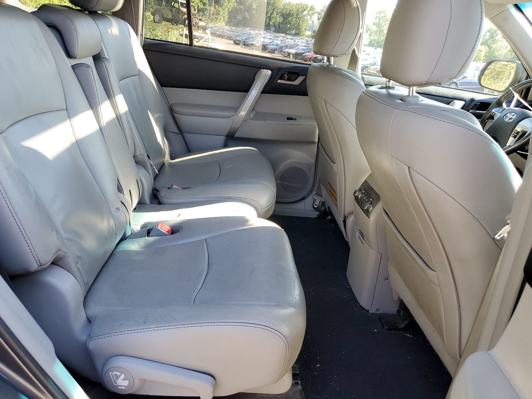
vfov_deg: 53.1
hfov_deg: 67.3
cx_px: 266
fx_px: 400
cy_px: 200
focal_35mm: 26
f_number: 1.5
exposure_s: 1/120
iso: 58
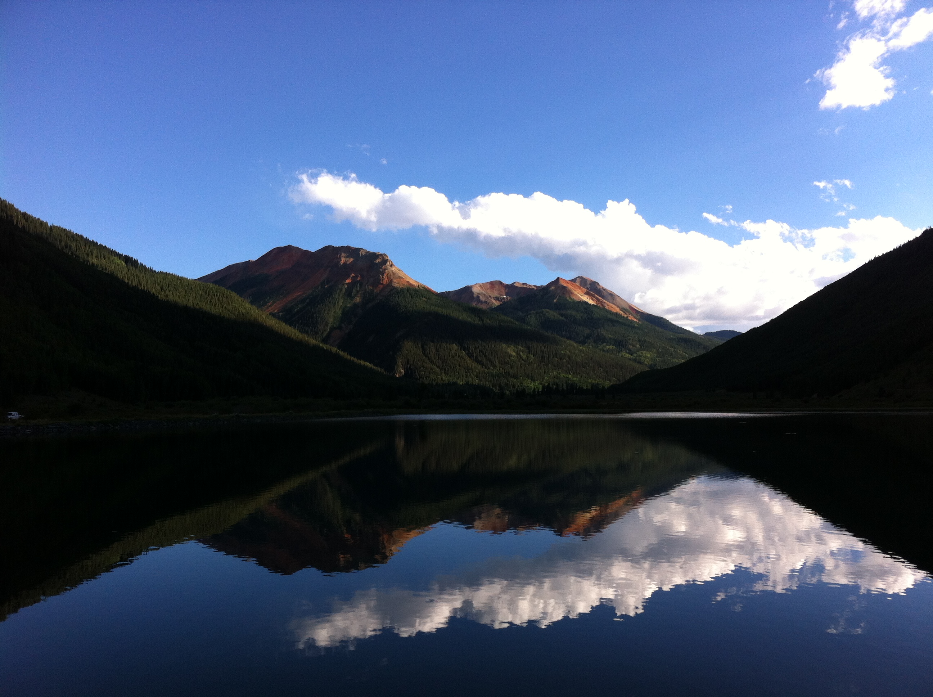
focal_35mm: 35
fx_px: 942
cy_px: 348
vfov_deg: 40.6
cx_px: 466
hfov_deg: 52.7
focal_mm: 3.85
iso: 80
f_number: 2.8
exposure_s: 1/670
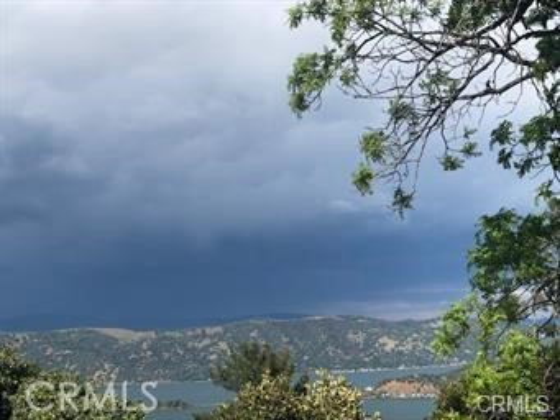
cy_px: 210
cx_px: 280
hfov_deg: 33.8
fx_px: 922
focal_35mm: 57
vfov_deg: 25.7
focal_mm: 6.6
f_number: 2.8
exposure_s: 1/1116
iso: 20
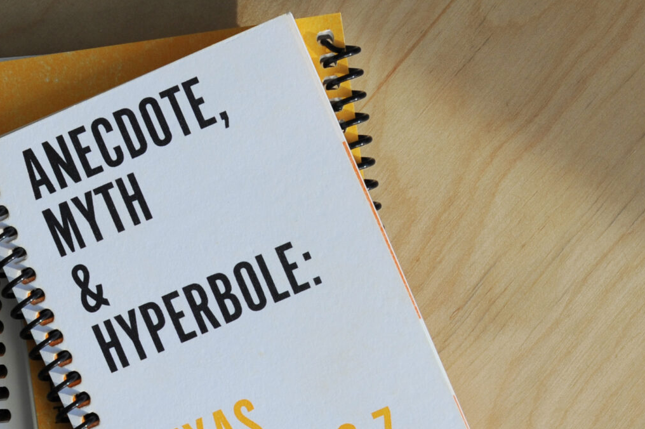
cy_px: 446
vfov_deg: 10.8
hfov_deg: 16.3
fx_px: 2256
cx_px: 270
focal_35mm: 126
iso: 200
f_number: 8
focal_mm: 50
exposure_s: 1/80
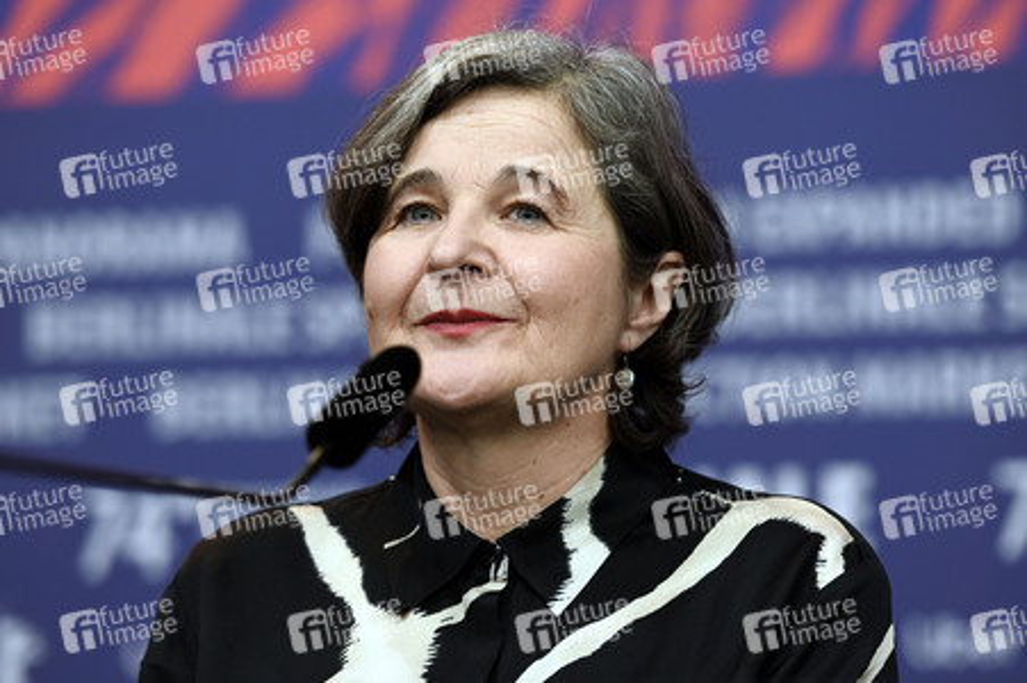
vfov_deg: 8.6
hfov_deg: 12.8
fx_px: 4561
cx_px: 514
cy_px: 342
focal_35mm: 160
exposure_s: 1/250
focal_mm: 160
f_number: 3.5
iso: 1000
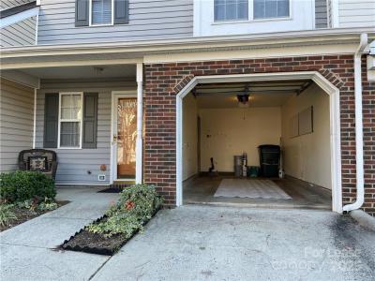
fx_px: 282
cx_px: 188
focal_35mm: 26
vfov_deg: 53.1
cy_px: 140
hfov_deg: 67.3
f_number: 1.6
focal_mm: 5.1
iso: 32
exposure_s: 1/208
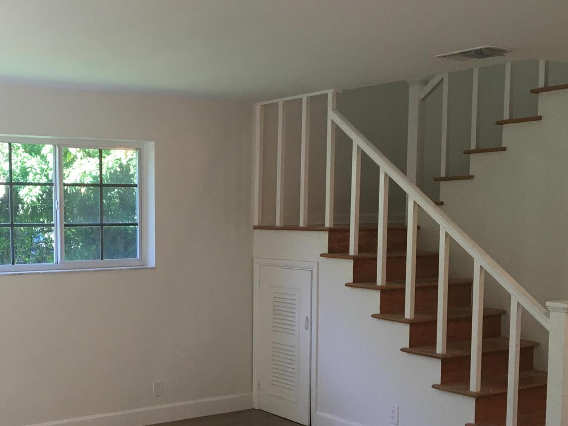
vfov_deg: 28.8
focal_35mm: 50
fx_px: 820
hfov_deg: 37.3
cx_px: 149
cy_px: 295
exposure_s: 1/30
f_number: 2.2
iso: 32
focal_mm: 4.15
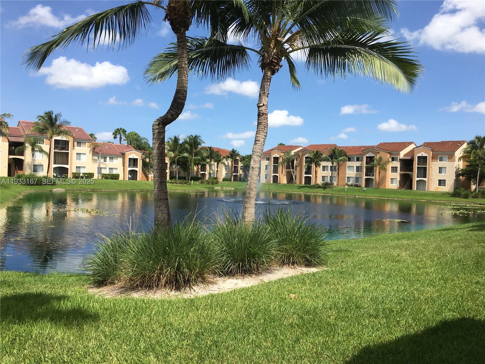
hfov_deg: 61.7
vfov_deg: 48.2
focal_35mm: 29
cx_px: 242
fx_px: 406
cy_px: 182
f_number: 2.2
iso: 25
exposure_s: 1/1538
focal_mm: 4.15
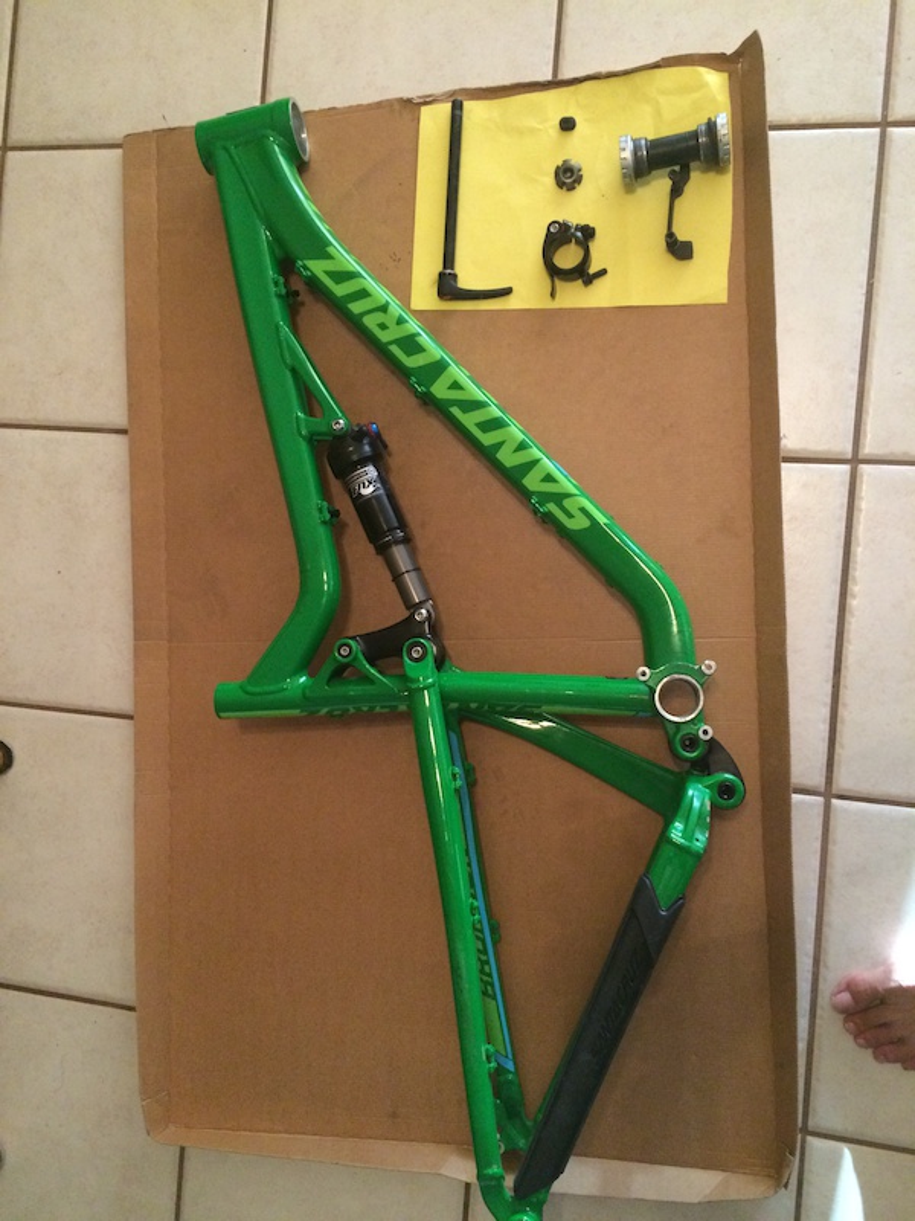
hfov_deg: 48.2
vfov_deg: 61.7
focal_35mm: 29
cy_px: 610
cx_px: 458
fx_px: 1022
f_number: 2.2
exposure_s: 1/30
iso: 250
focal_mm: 4.15
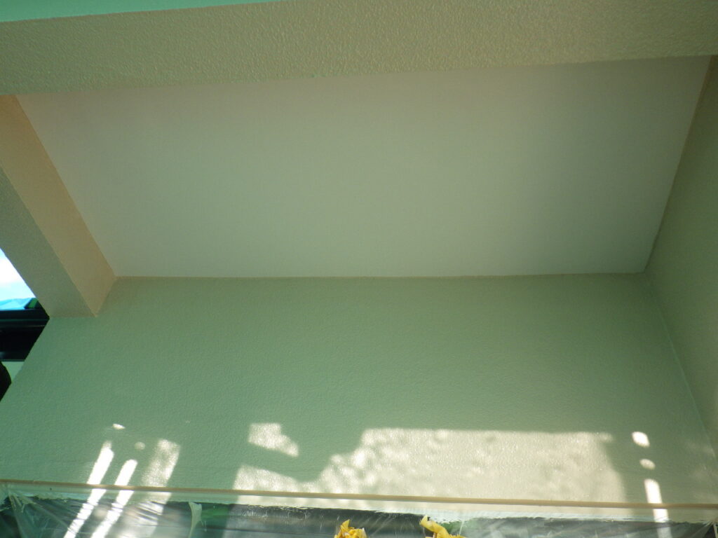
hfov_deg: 63.4
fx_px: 581
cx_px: 359
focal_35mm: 28
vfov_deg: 49.7
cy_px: 269
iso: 125
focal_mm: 5
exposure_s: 1/160
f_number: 3.5
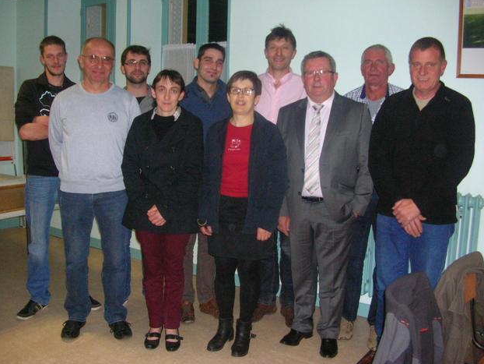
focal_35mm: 36
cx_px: 247
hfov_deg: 51.3
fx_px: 504
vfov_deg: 39.7
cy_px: 178
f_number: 2.8
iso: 200
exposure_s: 1/60.1
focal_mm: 5.8
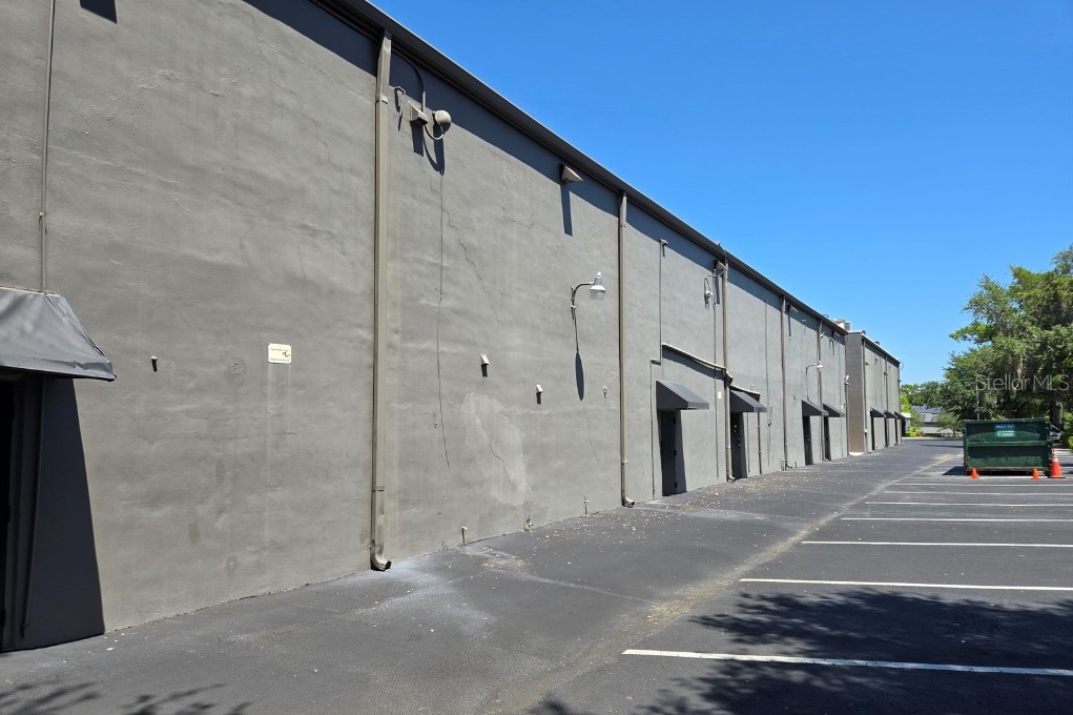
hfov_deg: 73.8
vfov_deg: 53.1
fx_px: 715
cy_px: 382
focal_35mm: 24
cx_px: 536
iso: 25
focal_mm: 5.4
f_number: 1.8
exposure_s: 1/1096
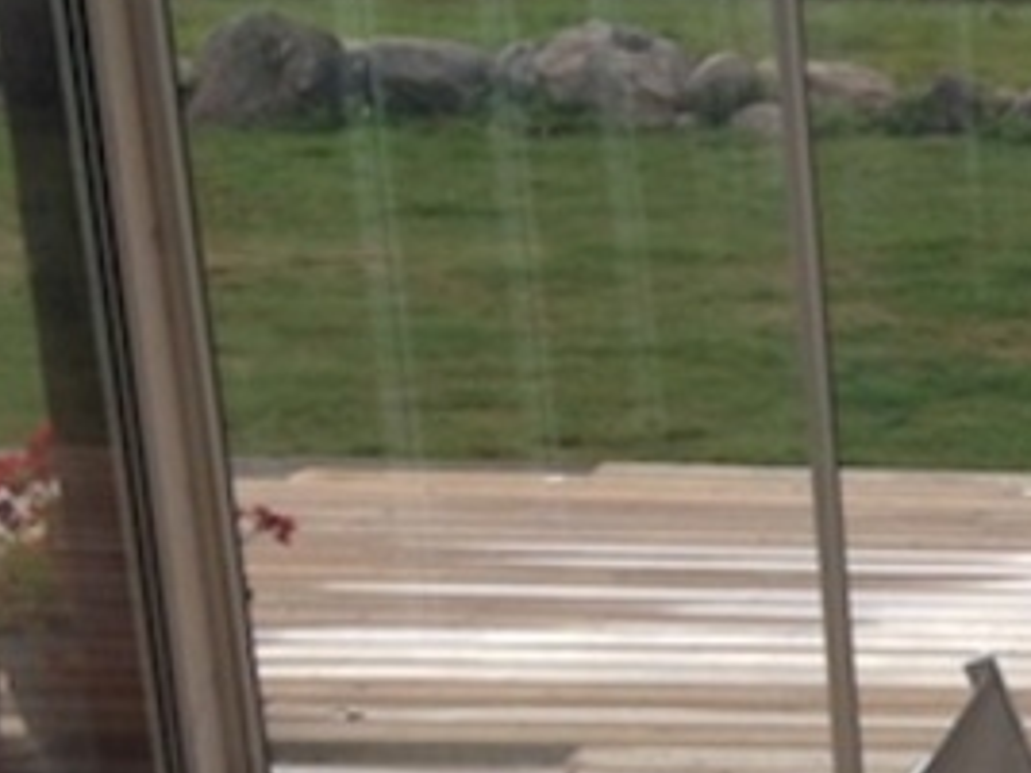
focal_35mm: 126
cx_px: 1793
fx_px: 3753
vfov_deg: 11.5
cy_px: 988
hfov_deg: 14.1
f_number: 2.4
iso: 50
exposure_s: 1/396
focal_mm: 4.12
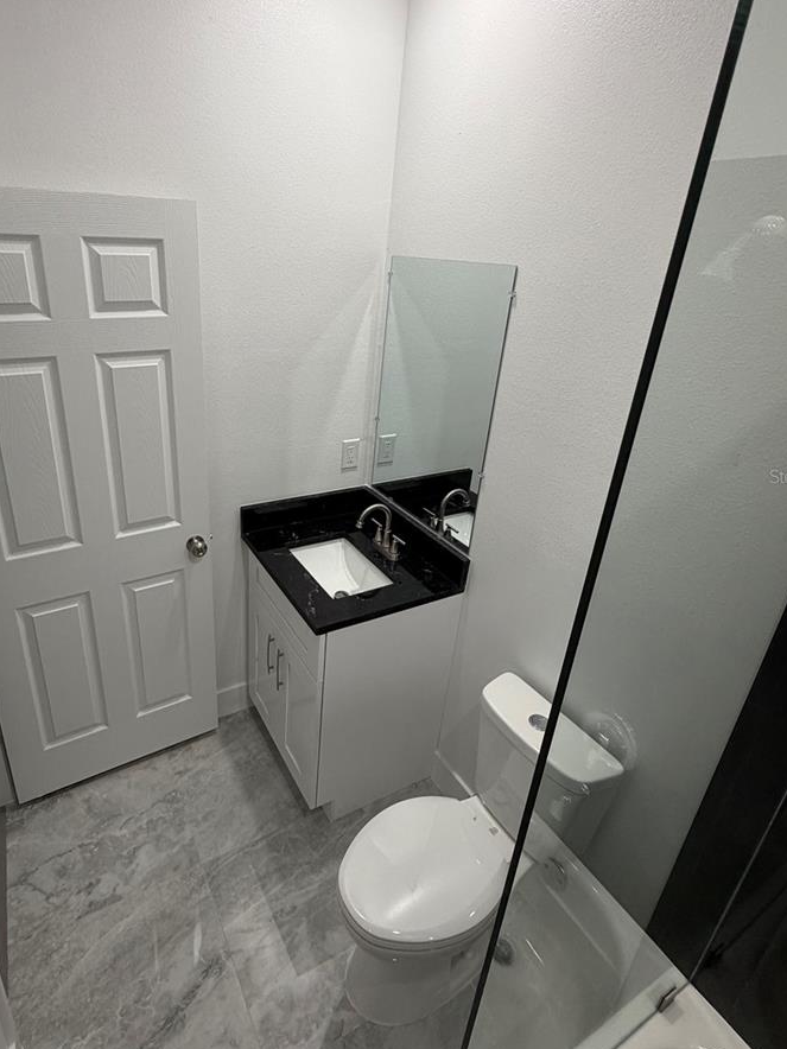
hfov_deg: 68.1
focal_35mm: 19
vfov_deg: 84.4
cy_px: 476
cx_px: 319
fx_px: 576
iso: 160
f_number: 2.2
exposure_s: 1/120
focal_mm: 2.22
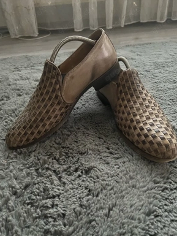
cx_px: 89
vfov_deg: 65.3
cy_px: 122
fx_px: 184
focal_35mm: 27
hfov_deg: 51.4
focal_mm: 5.7
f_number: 1.5
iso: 640
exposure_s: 1/25
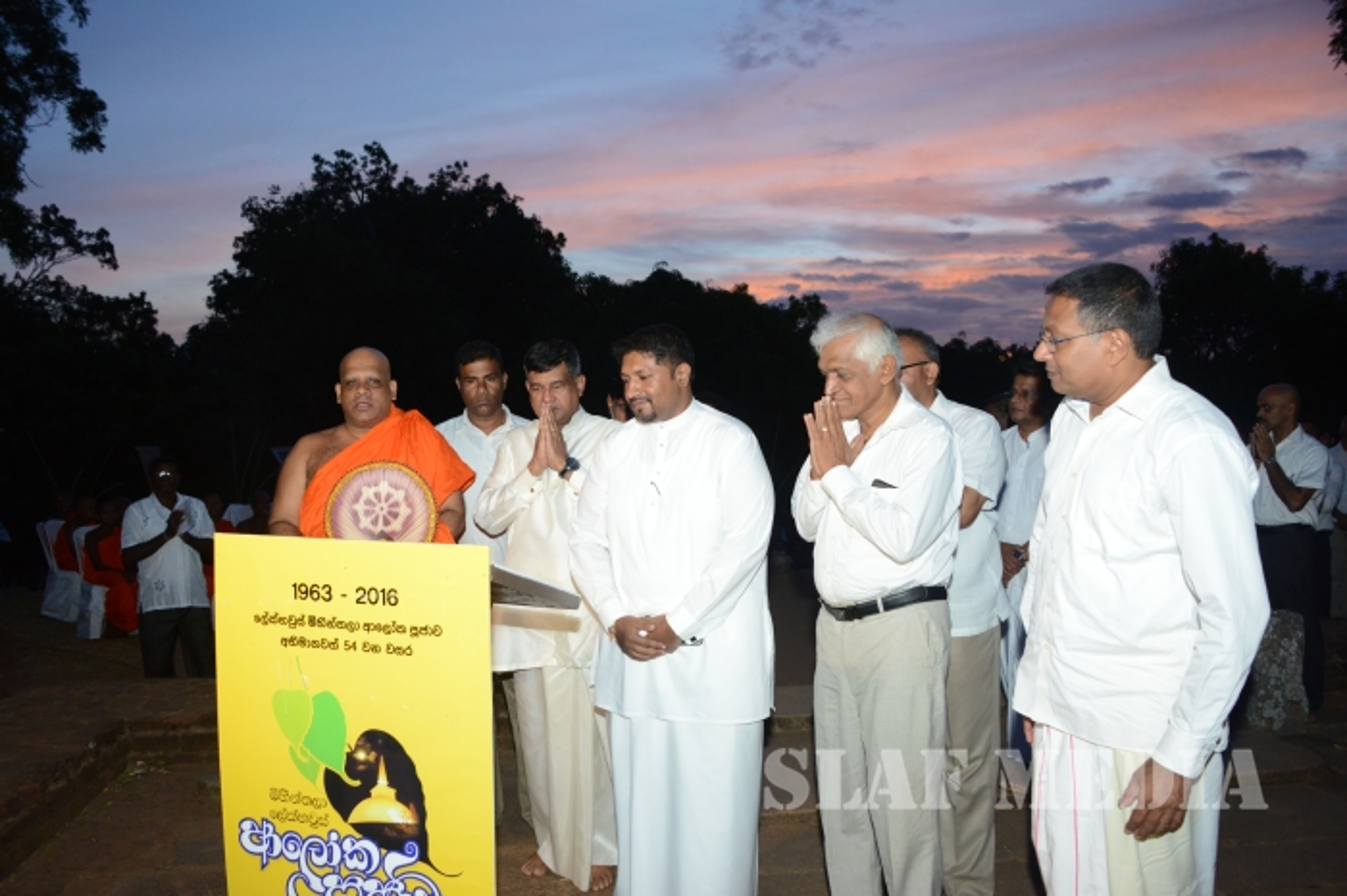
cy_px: 448
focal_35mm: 28
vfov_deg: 46.4
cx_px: 674
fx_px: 1047
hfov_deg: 65.5
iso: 2000
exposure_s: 1/125
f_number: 6.3
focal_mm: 28
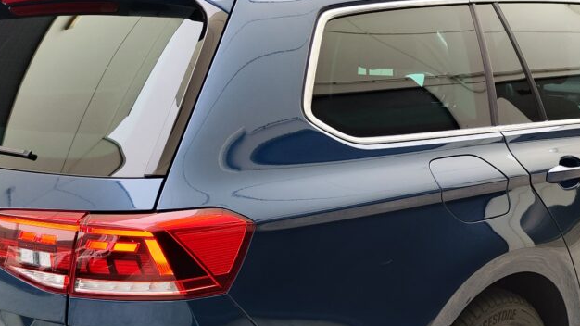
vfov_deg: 24.7
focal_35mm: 48
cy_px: 236
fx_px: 738
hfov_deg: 42.8
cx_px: 334
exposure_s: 1/100
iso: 67
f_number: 1.69
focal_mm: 7.01
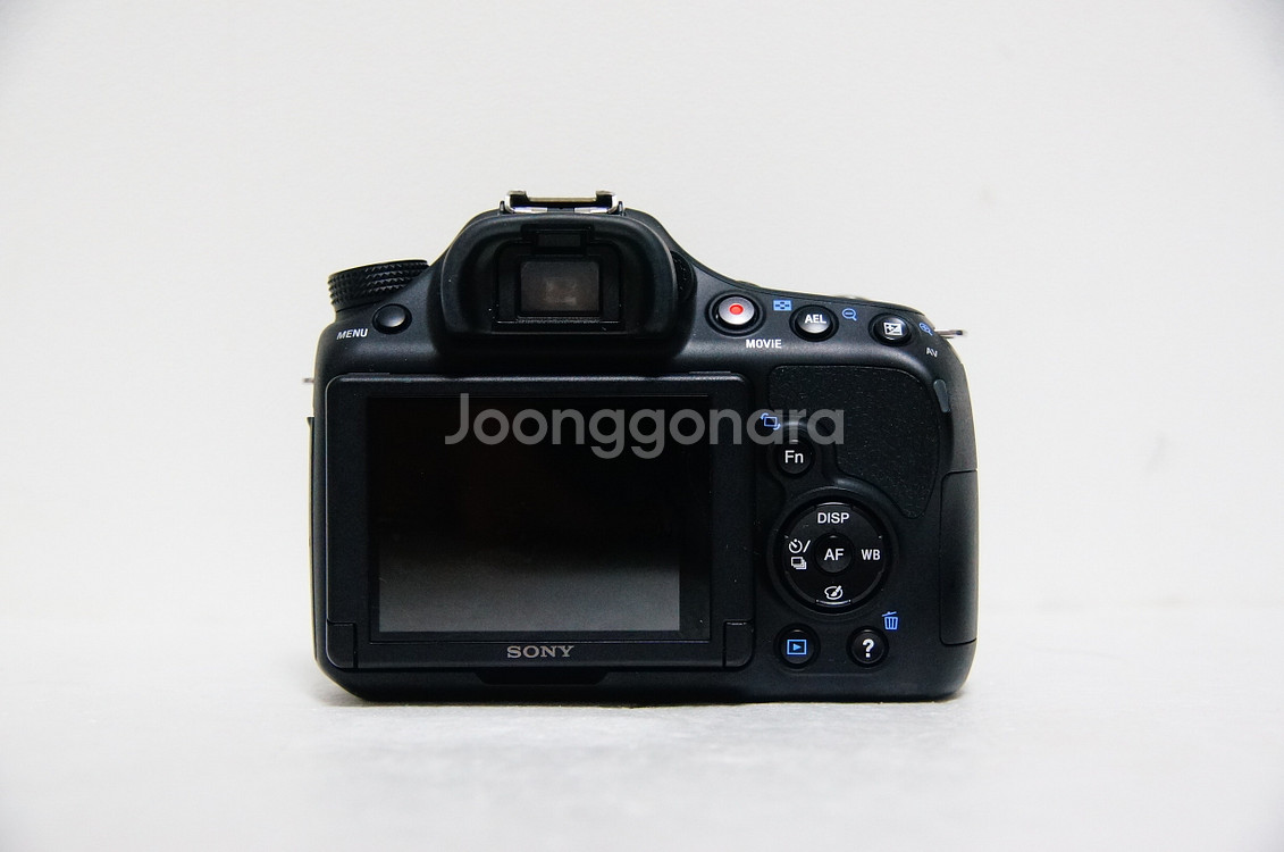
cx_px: 642
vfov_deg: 25.7
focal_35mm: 52
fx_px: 1869
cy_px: 426
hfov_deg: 37.9
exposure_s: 1/60
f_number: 4.5
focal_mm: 35
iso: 2000
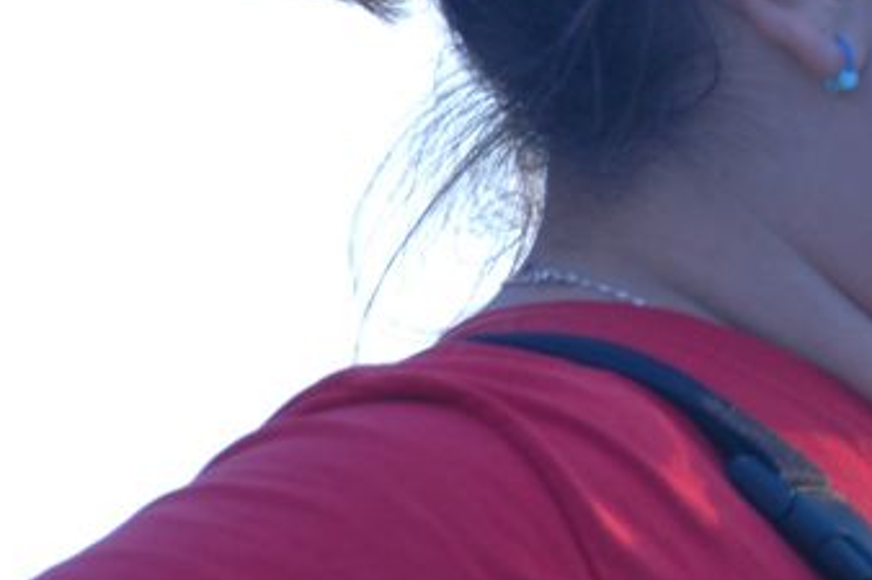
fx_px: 21982
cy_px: -23
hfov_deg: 2.3
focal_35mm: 908
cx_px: 1127
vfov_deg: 1.5
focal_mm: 200
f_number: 5.6
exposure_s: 1/60
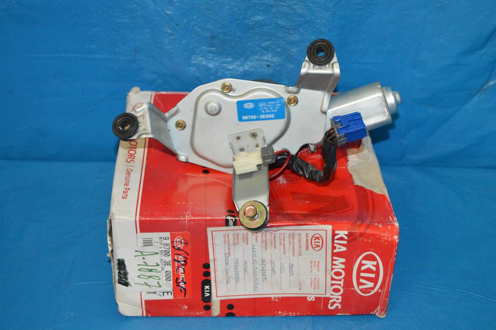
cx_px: 248
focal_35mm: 57
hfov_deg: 35.1
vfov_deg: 23.7
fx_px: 785
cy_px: 165
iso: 3200
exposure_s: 1/60
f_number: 4.8
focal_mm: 38
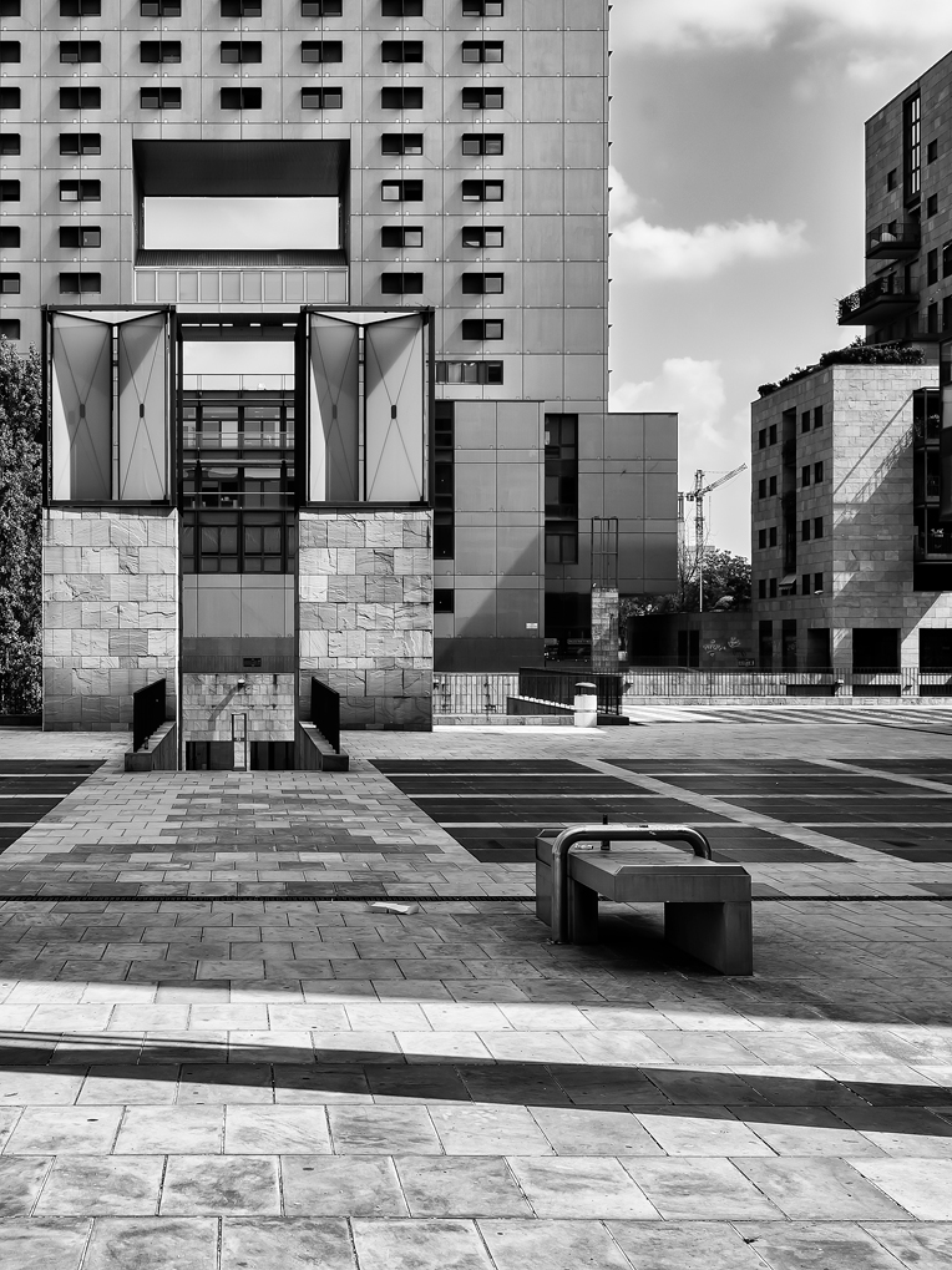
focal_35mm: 51
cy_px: 629
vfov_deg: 37.5
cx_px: 219
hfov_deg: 28.1
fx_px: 1871
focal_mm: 30
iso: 100
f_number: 16
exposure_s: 1/60
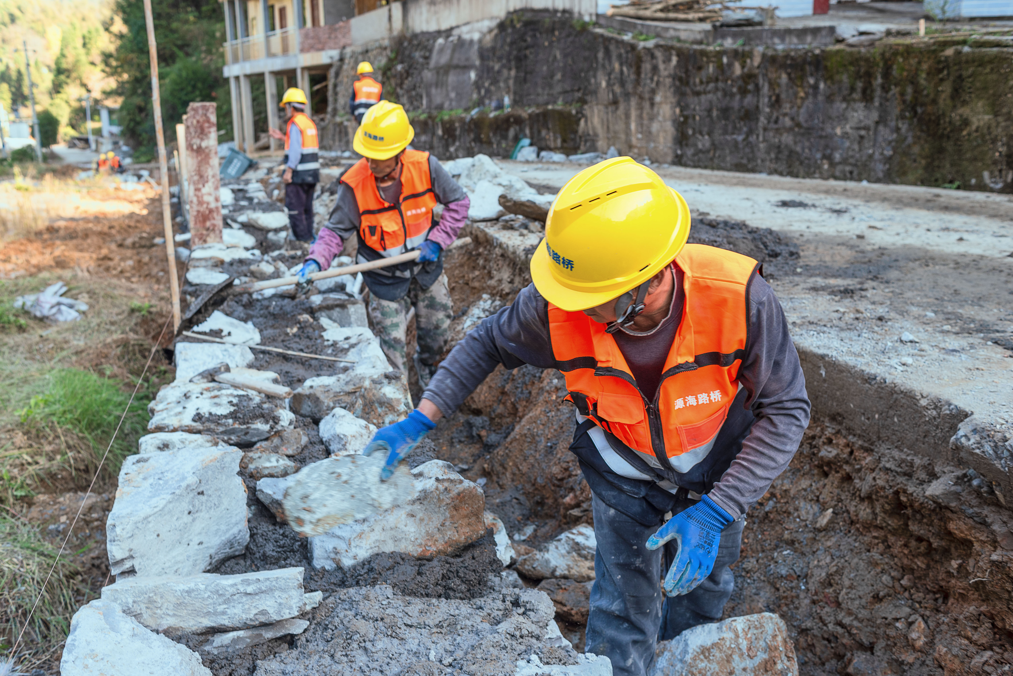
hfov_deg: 54.4
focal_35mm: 35
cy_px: 338
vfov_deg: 37.9
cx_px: 506
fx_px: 985
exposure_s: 1/160
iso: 100
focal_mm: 35
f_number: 5.6
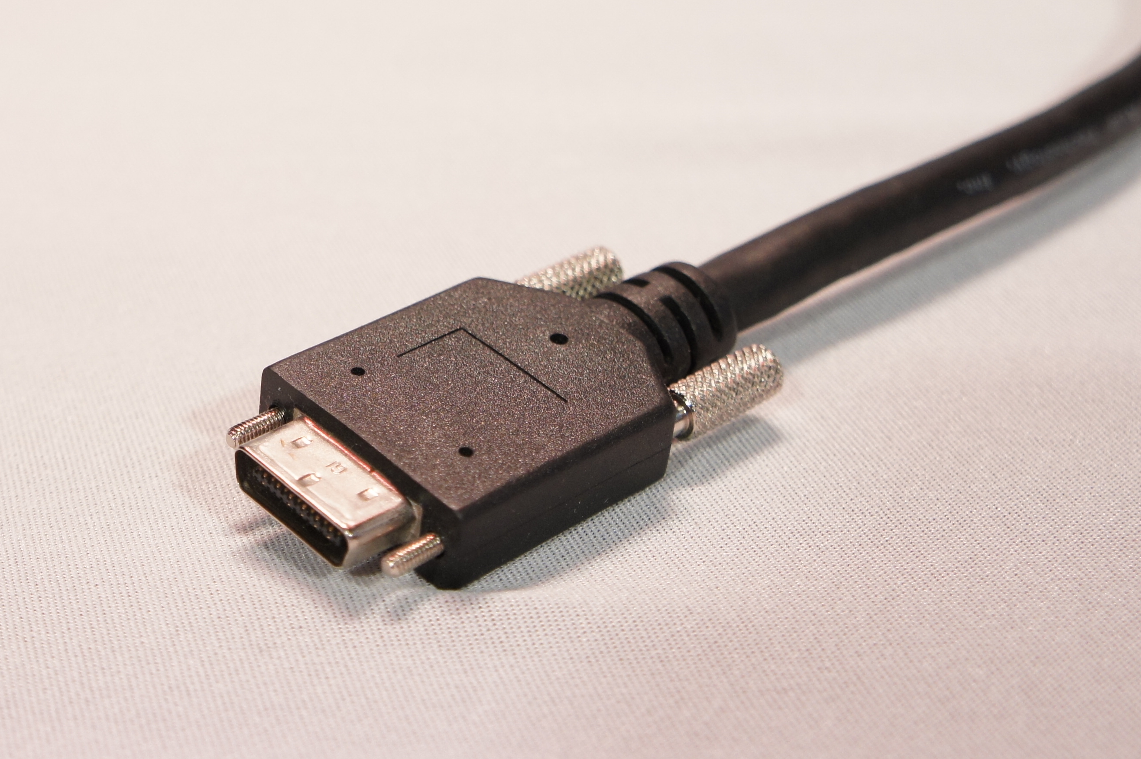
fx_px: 2154
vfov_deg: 19.7
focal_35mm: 68
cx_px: 262
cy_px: 119
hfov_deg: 29.1
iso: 800
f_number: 5.6
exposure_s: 1/15
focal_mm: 26
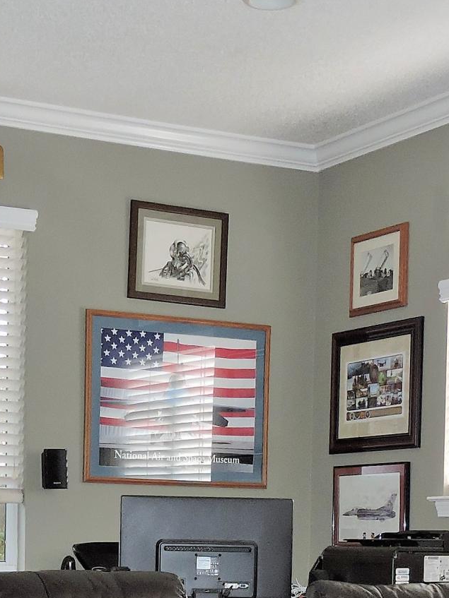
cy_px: 629
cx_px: 134
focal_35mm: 85
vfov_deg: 22.0
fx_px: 1470
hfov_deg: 17.3
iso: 200
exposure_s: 1/30
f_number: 3.3
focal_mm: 4.3
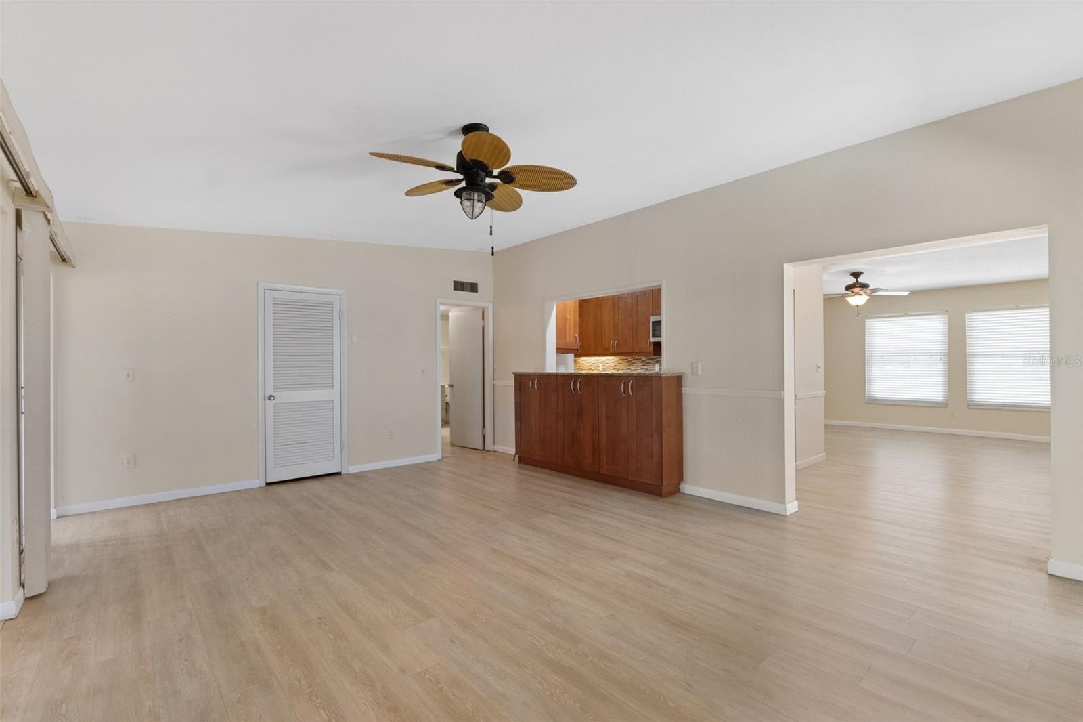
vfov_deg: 74.1
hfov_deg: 97.1
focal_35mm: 16
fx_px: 478
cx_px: 542
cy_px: 361
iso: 250
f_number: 8
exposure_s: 1.3
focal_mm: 10.6
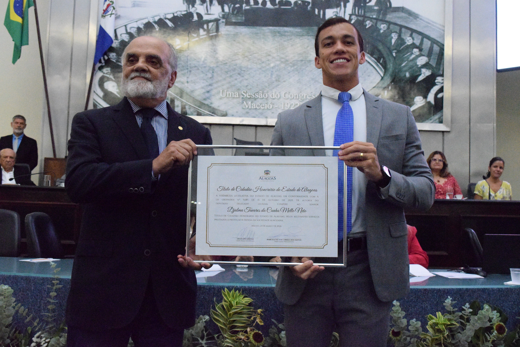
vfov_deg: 34.3
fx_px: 564
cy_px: 174
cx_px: 260
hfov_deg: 49.5
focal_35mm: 39
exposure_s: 1/400
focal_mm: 26
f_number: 8
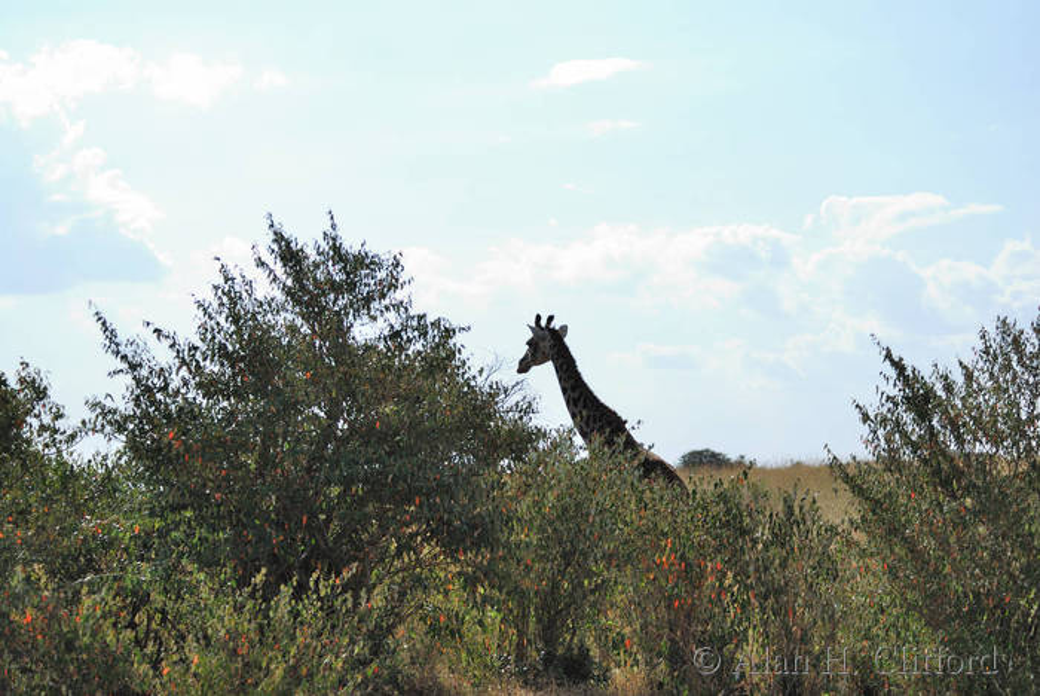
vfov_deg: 11.4
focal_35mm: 120
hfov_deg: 17.0
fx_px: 3469
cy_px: 348
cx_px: 520
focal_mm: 80
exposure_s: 1/640
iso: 100
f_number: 5.6
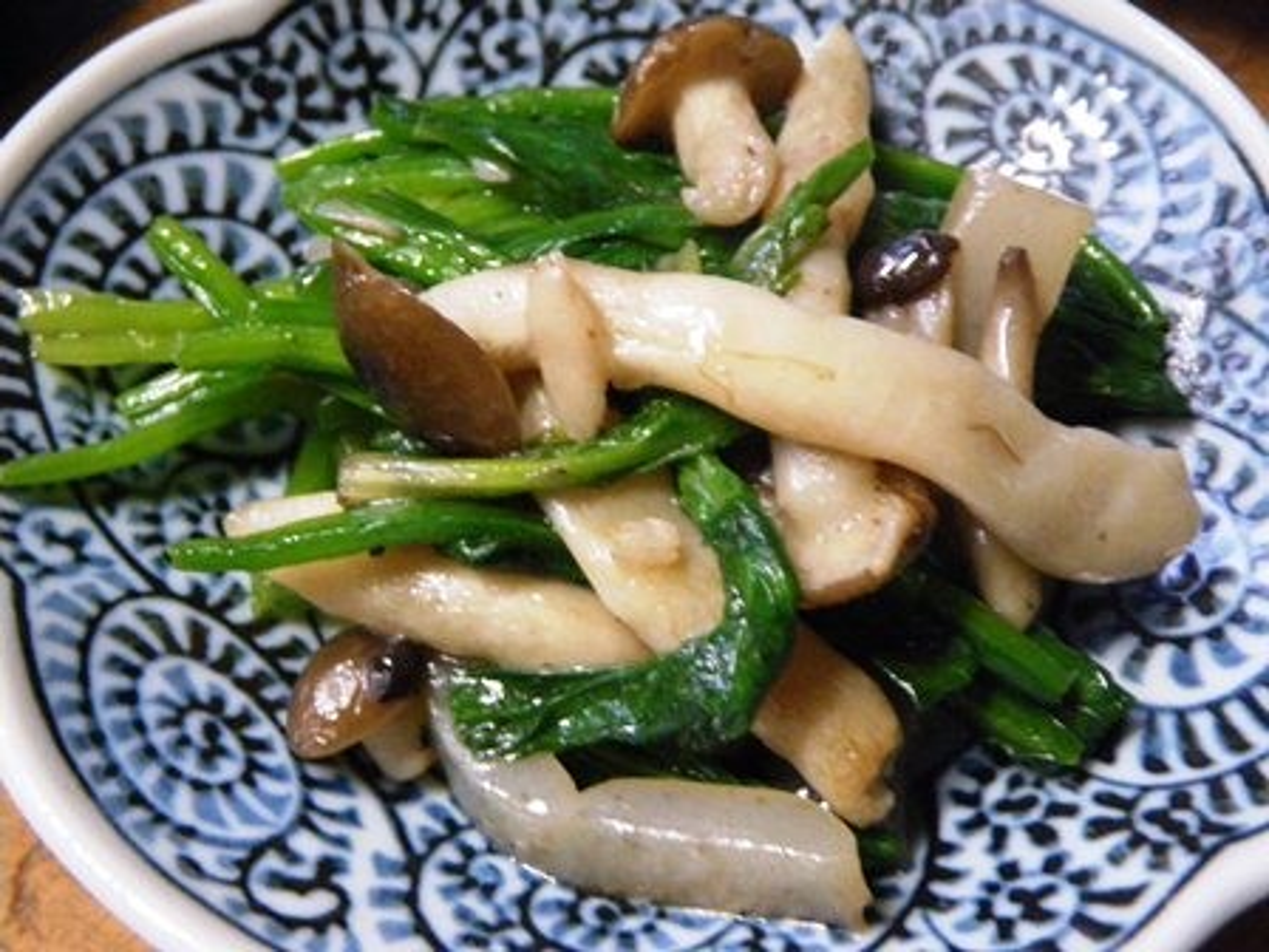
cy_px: 476
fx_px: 1870
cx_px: 634
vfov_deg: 28.6
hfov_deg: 37.5
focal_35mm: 51
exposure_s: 1/8
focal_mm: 9.1
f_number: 4.4
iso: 800
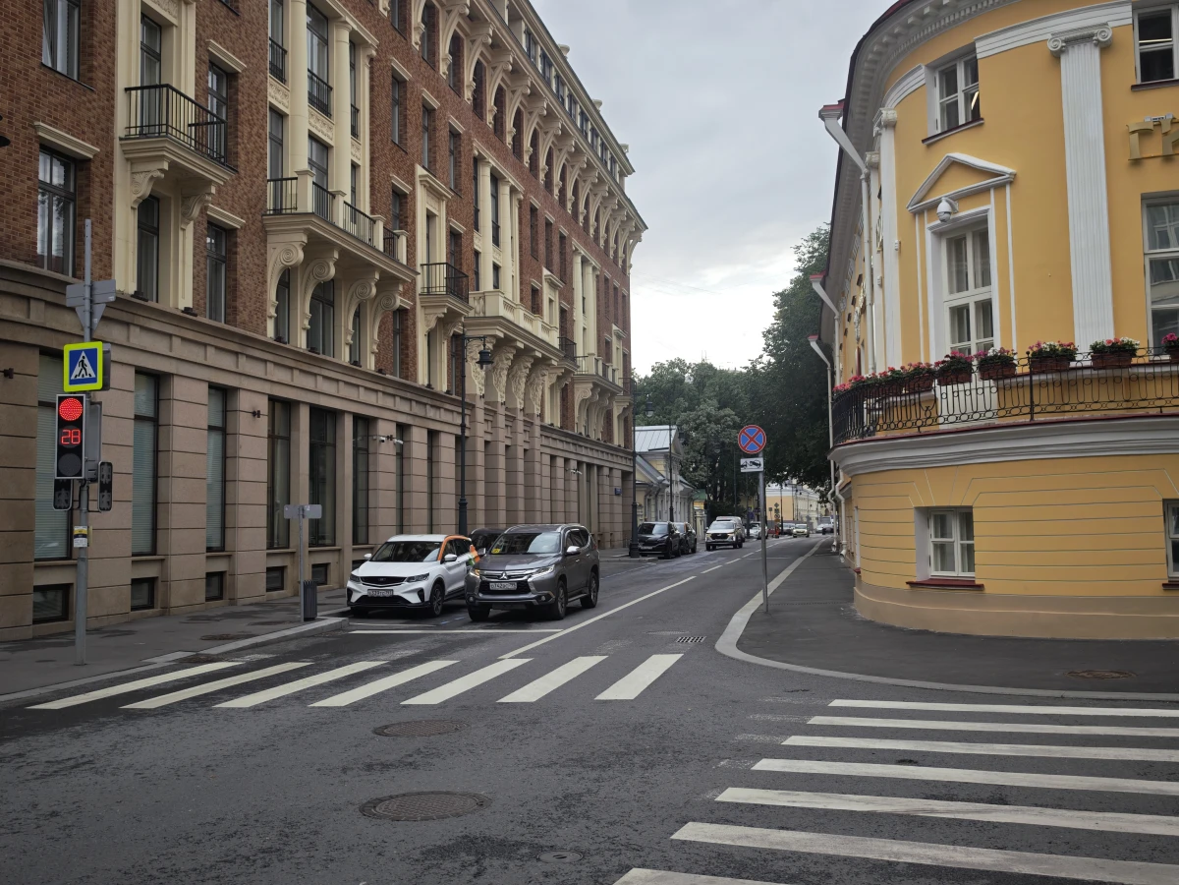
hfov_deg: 52.6
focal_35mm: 35
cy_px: 442
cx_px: 590
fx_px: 1192
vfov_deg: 40.7
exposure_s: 1/1190
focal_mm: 8.72
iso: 50
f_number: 2
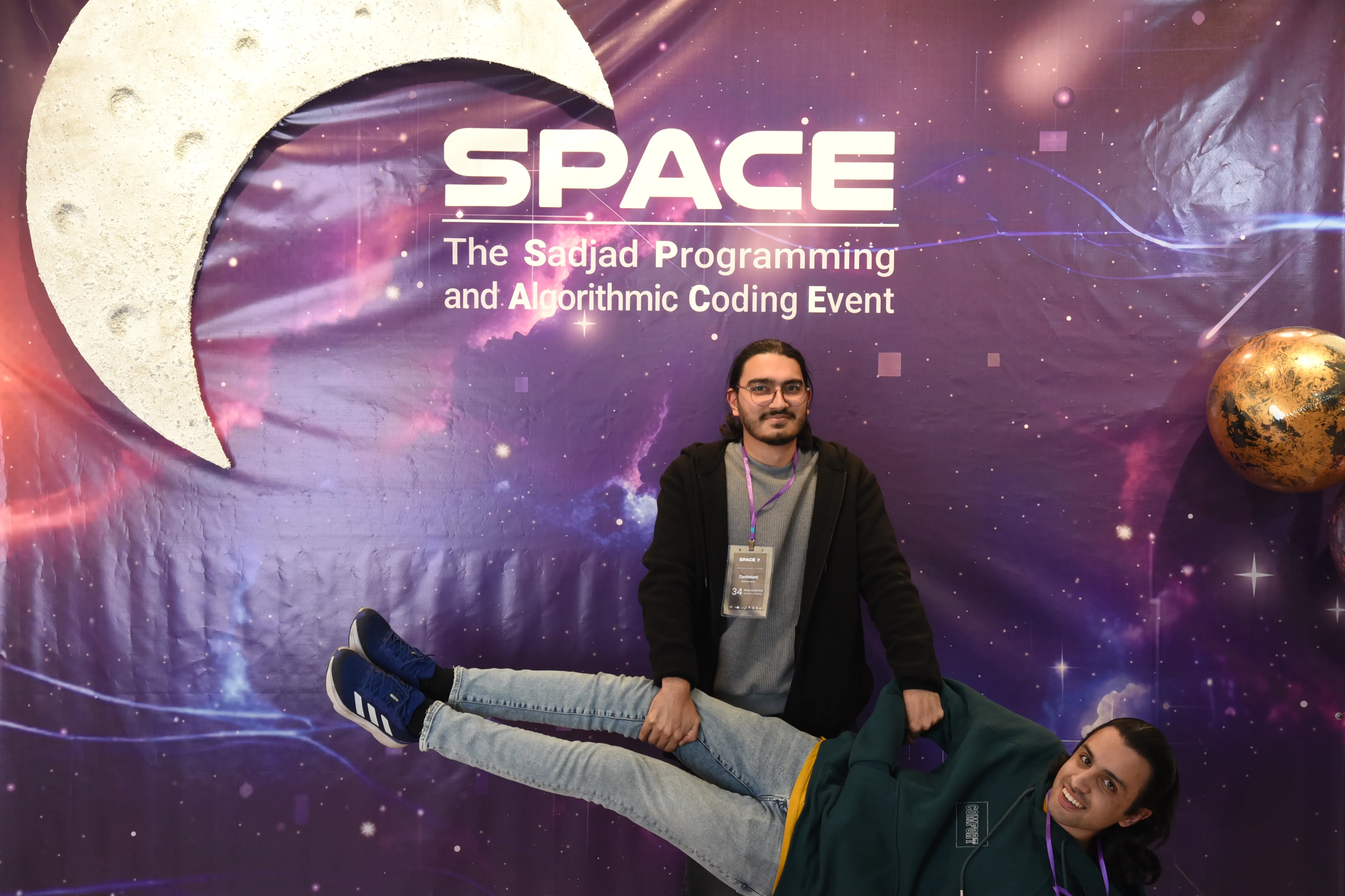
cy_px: 448
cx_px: 672
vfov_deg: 23.4
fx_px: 2167
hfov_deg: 34.5
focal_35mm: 58
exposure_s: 1/100
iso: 1600
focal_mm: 58
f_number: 6.3
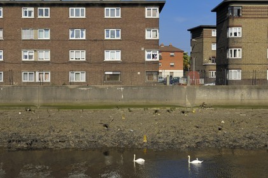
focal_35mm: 60
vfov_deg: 22.6
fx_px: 446
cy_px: 89
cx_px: 134
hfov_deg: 33.4
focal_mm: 40
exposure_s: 1/250
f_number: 11
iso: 100
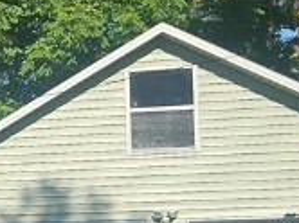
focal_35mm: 142
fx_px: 1225
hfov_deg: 11.7
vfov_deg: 10.3
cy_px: 234
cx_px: -396
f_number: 1.7
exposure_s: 1/728
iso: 10
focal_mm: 6.3
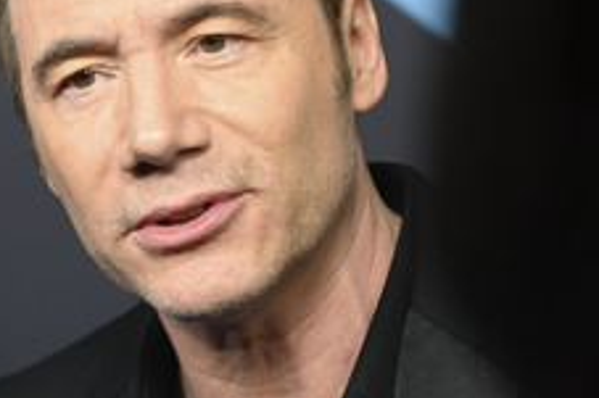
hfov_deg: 9.3
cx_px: 15
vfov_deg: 6.3
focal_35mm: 219
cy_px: 119
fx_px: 3641
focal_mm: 110
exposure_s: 1/160
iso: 400
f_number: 6.3
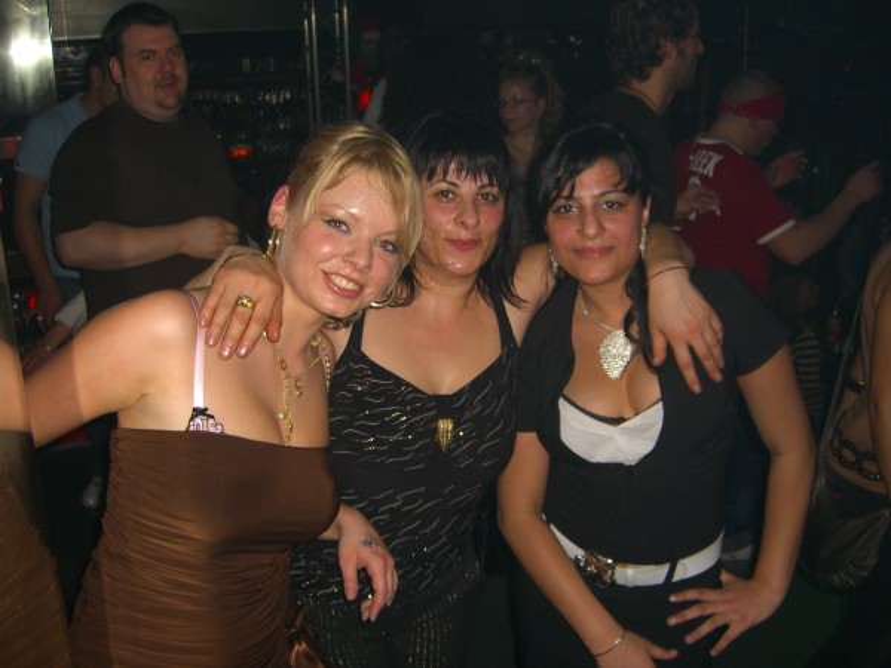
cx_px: 446
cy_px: 334
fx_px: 978
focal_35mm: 38
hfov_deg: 49.0
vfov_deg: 37.7
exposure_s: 1/60
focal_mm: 7.9
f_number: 2.8
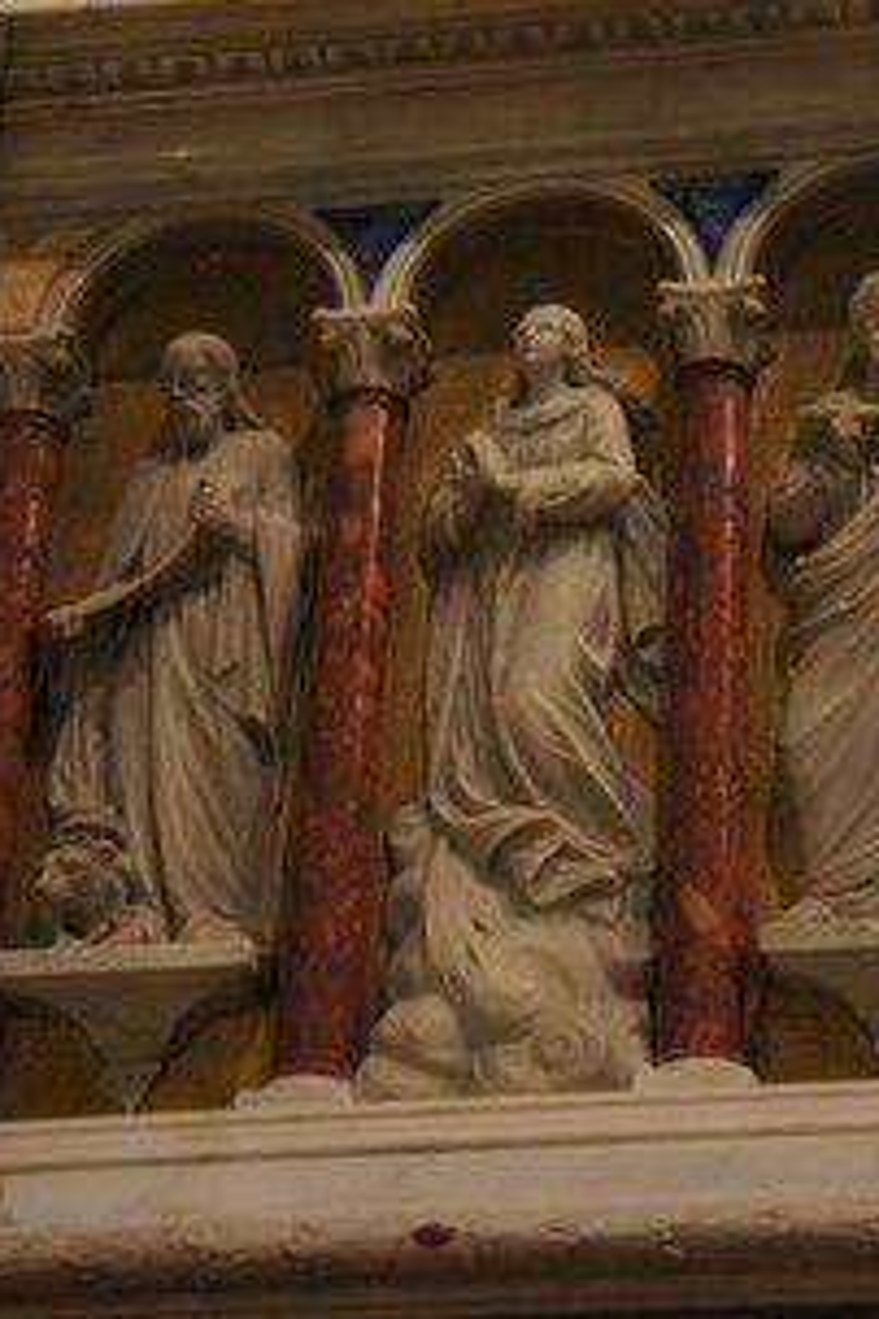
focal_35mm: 80
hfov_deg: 17.0
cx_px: 705
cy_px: 662
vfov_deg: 25.4
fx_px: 2921
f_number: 4.5
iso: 1600
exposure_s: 1/40
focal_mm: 35
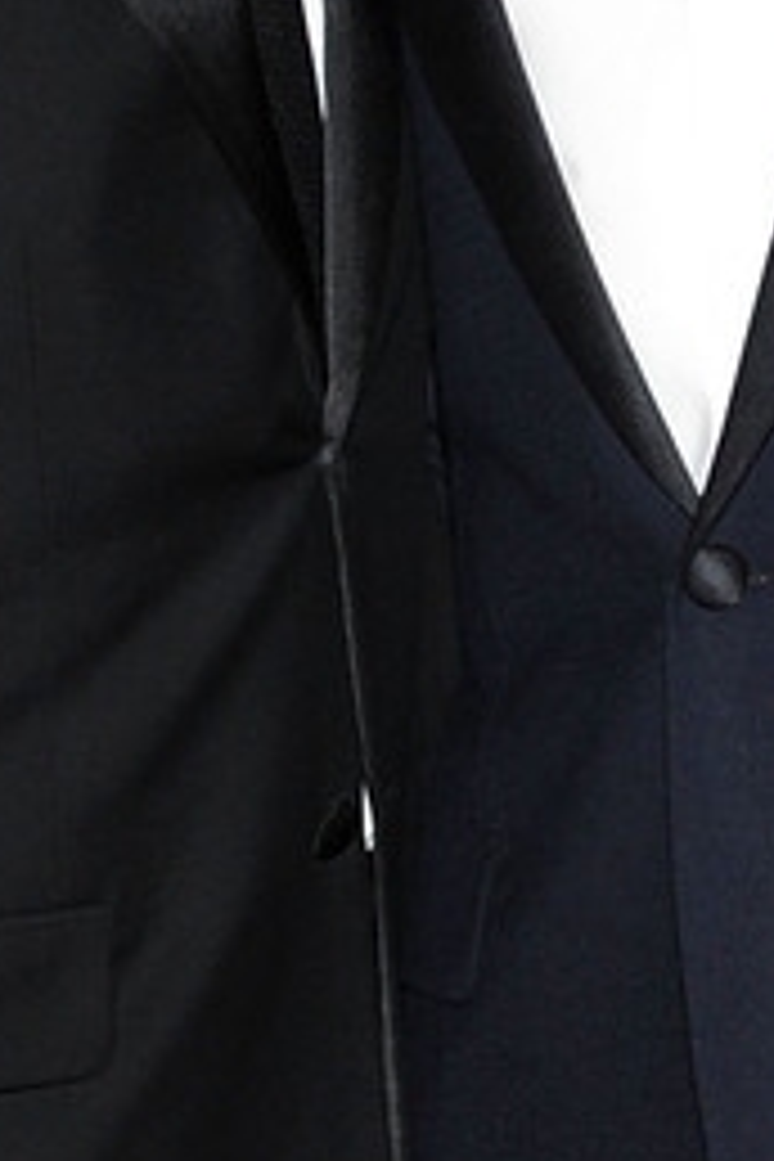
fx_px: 7739
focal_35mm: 240
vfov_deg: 8.5
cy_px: 1112
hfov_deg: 5.7
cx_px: 446
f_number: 8
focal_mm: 42
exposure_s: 1/200
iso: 800
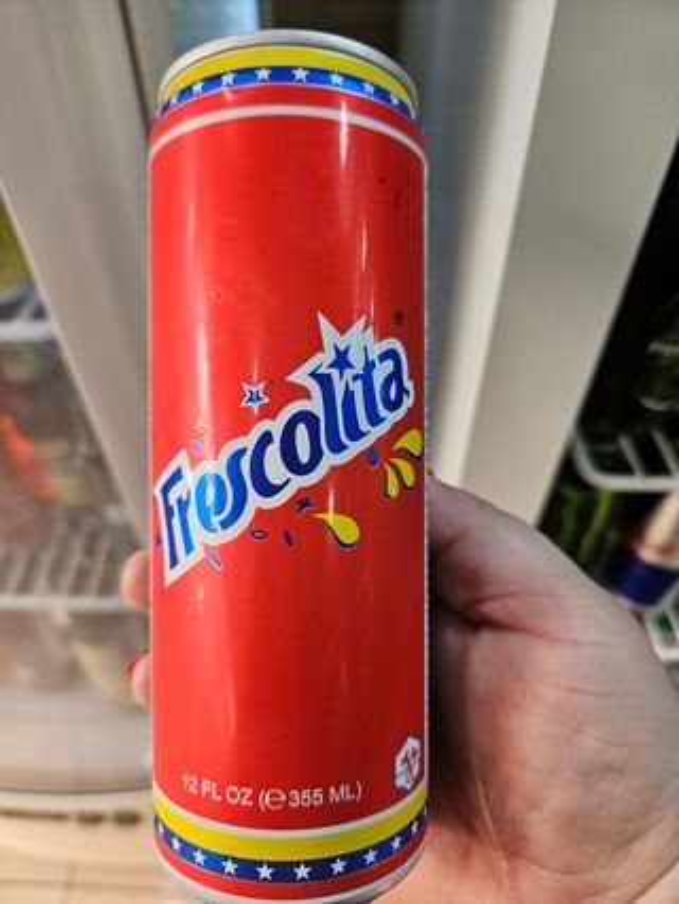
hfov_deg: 58.9
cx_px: 340
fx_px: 601
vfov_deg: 73.9
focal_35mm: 23
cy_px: 452
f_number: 1.8
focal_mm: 5.4
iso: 160
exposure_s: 1/100
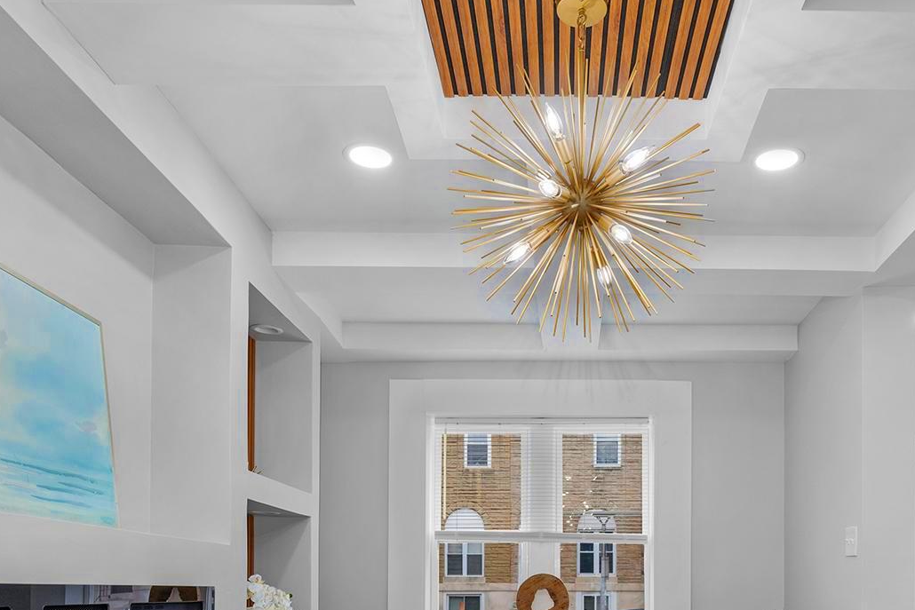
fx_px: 839
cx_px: 569
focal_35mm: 33
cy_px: 569
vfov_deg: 37.0
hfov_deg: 56.6
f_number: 7.1
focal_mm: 17
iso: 400
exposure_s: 1/400
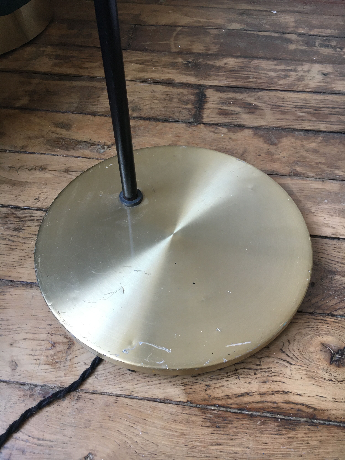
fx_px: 385
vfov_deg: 61.7
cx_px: 172
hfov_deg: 48.2
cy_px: 230
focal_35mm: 29
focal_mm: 4.15
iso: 80
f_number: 2.2
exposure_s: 1/33
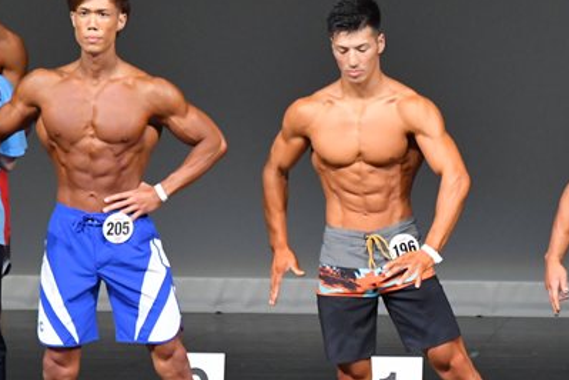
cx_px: 417
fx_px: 8740
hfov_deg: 3.7
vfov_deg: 2.5
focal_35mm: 553
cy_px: 224
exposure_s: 1/400
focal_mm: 190
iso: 5000
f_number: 5.6
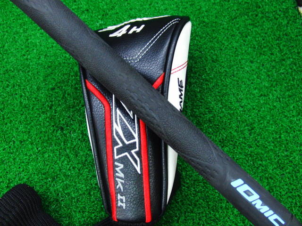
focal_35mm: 37
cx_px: 151
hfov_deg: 50.1
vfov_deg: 38.7
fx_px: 323
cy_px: 113
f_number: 3.6
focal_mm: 6.42
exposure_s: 1/40
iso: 400
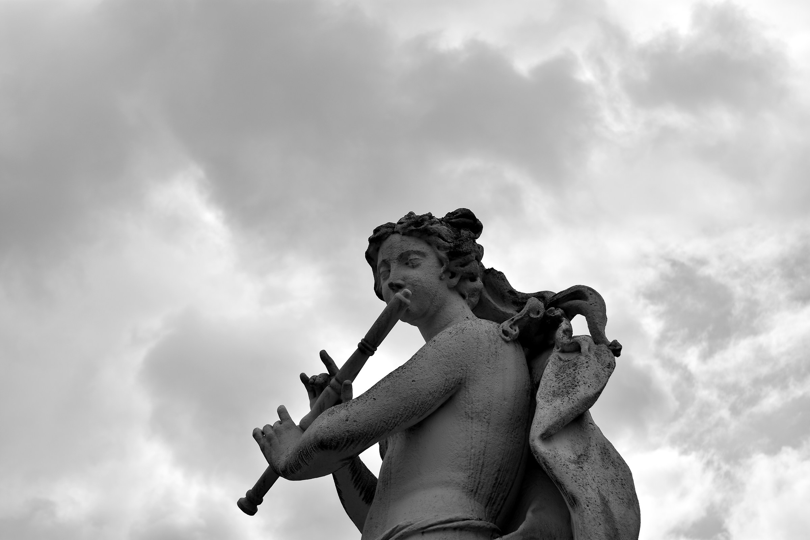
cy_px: 270
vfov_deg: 25.1
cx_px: 405
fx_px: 1215
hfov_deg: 36.9
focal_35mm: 54
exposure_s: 1/1250
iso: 125
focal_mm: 36
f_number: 5
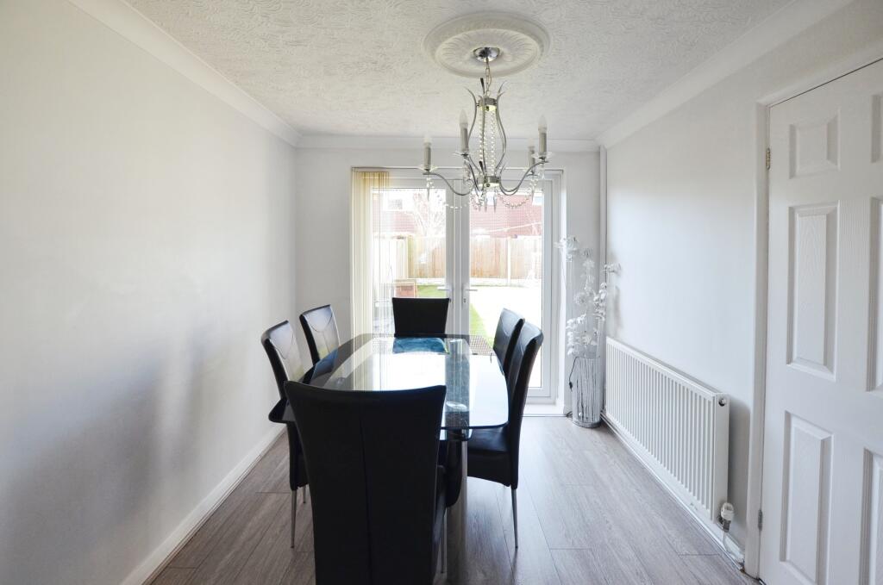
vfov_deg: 77.1
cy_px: 292
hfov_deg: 100.5
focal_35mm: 15
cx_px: 442
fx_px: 367
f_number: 5
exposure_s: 1/100
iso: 400
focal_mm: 10
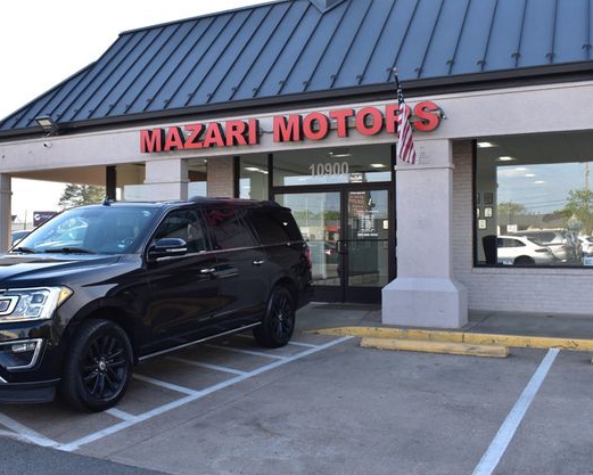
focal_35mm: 38
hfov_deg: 47.9
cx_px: 271
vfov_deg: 39.2
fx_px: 667
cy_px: 234
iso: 400
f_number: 10
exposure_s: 1/160
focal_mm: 22
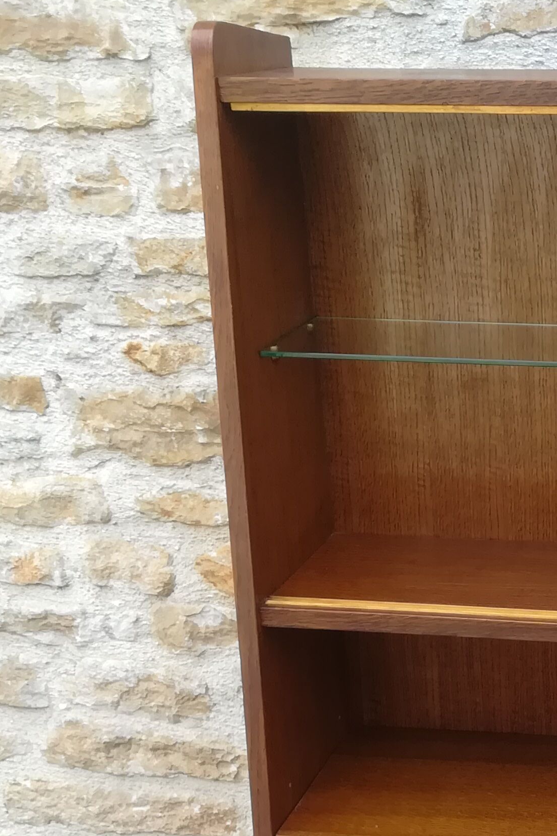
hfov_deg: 19.9
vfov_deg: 29.6
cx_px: 638
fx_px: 1508
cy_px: 755
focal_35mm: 65
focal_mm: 3.83
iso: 50
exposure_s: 1/112
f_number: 2.2
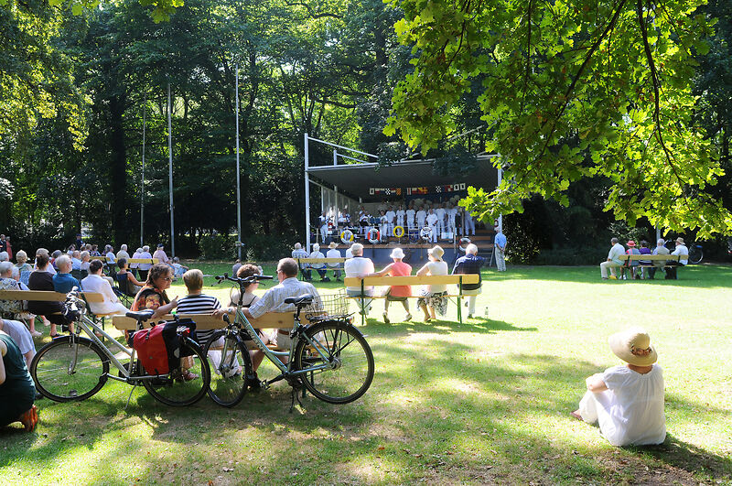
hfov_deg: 62.0
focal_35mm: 30
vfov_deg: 43.5
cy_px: 243
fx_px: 609
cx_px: 366
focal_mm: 20
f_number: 5.6
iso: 250
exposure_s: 1/125
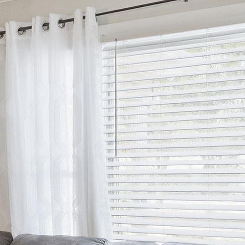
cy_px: 240
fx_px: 657
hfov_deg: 20.6
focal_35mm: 82
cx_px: 12
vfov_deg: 20.5
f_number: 8
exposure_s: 1/200
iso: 400
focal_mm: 16
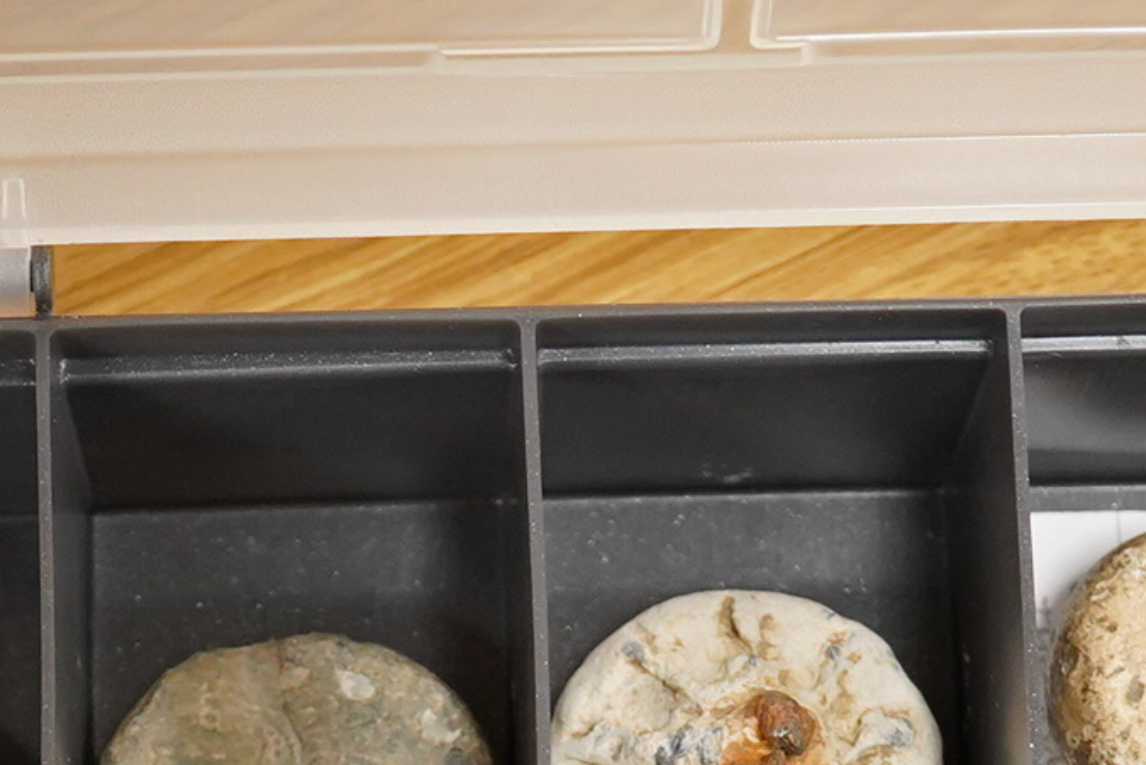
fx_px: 4171
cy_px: 970
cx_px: 359
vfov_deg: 10.3
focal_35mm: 131
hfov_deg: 15.6
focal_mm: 30
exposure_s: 1/125
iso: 2500
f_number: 5
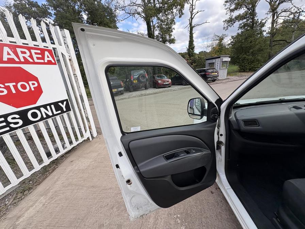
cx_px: 152
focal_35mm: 14
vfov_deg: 85.7
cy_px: 114
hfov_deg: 102.1
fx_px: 123
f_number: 2.2
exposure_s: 1/281
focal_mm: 2.22
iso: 40
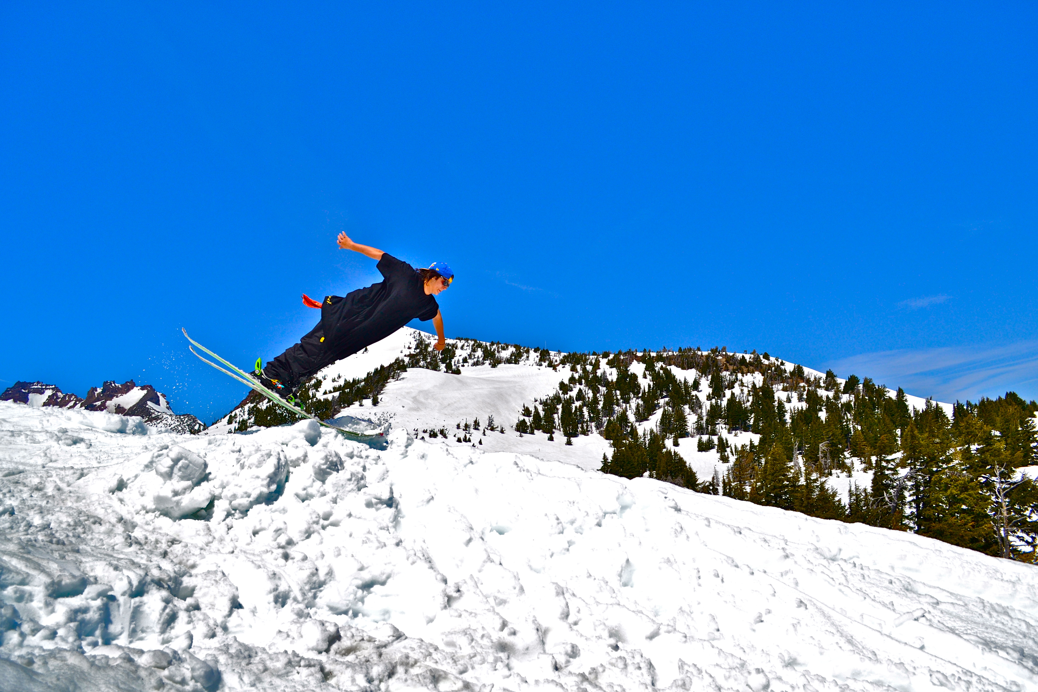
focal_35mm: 27
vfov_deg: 47.9
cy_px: 346
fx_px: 778
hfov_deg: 67.4
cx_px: 519
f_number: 7.1
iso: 250
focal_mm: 18
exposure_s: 1/2000
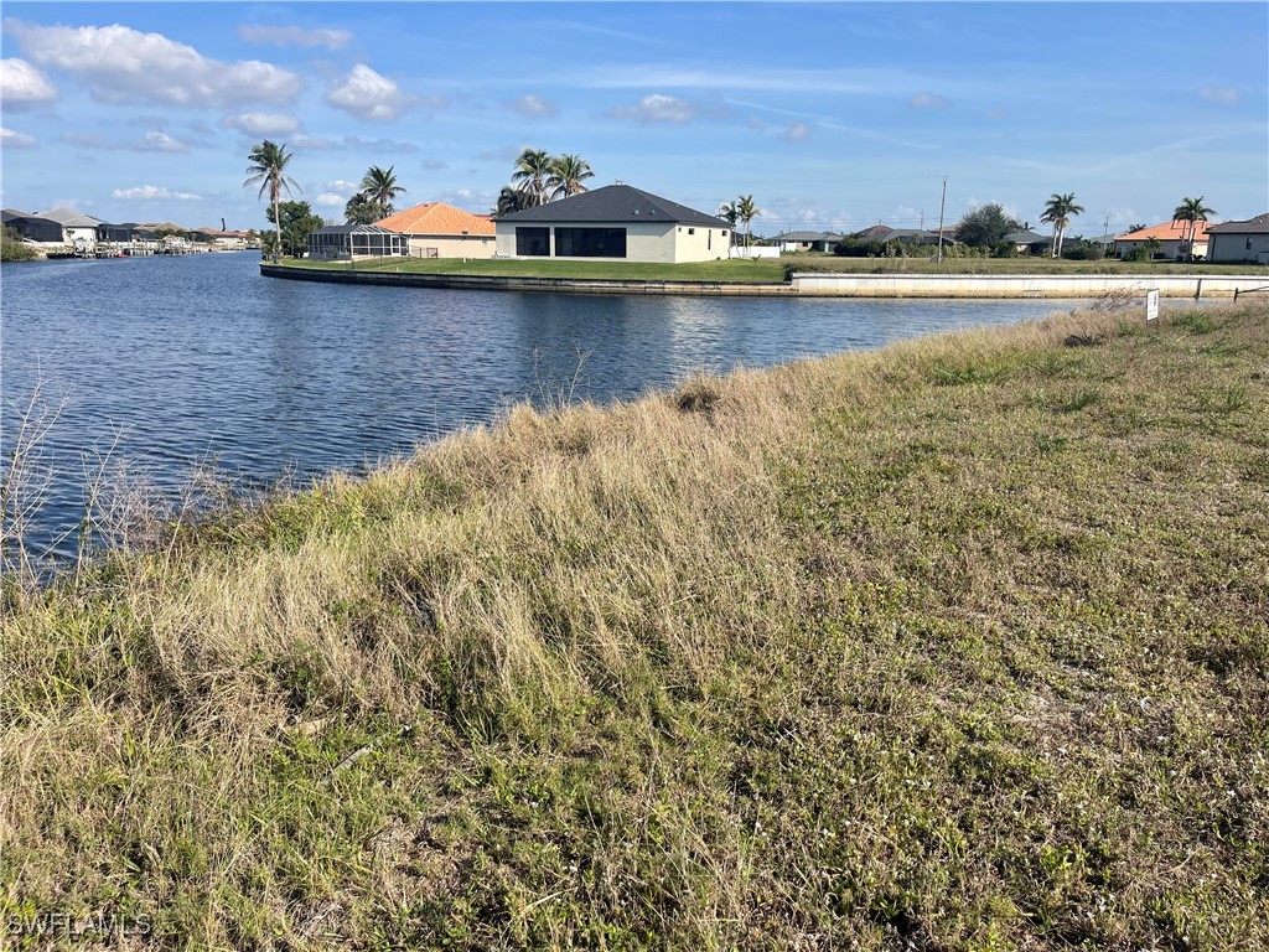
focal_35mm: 25
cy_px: 476
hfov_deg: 69.4
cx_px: 634
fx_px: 916
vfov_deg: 54.9
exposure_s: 1/3448
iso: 32
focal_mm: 5.1
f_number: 1.6
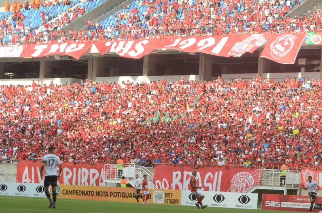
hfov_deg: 15.2
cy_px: 137
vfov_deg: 10.1
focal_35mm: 135
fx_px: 1205
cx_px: 185
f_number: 7.1
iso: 1000
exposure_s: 1/1000
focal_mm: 70
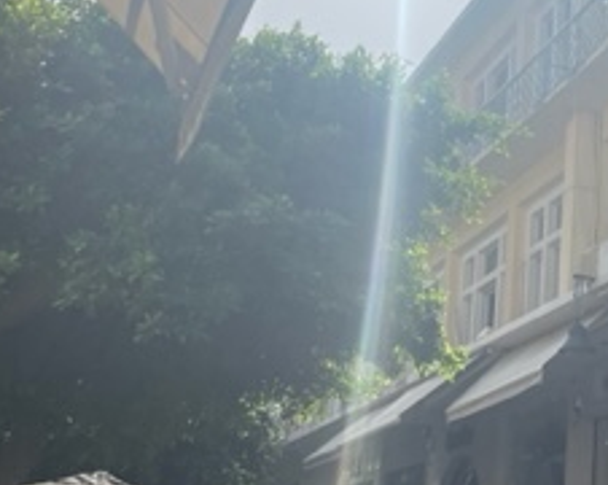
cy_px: 251
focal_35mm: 72
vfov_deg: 21.2
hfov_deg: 23.4
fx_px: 1293
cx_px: 788
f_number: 1.6
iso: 32
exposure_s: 1/3401
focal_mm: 4.2
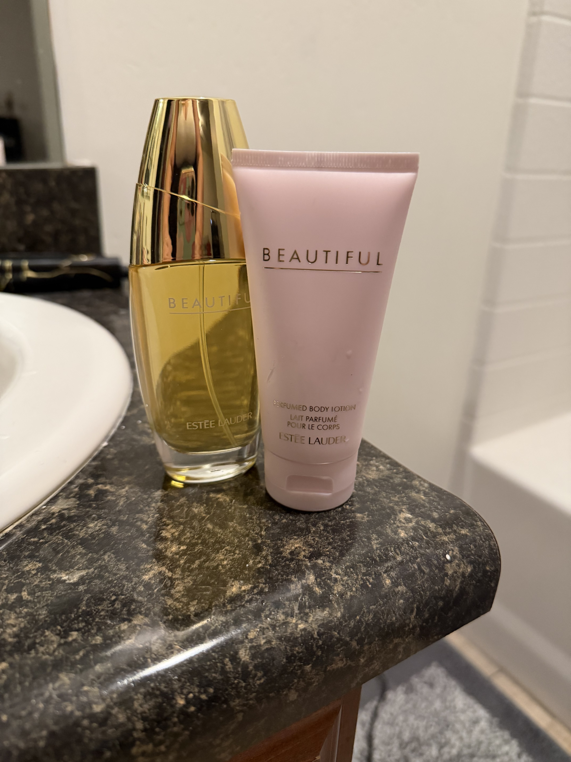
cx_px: 286
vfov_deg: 71.6
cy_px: 381
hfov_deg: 56.8
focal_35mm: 24
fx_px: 528
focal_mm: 6.76
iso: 640
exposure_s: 1/60
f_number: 1.78
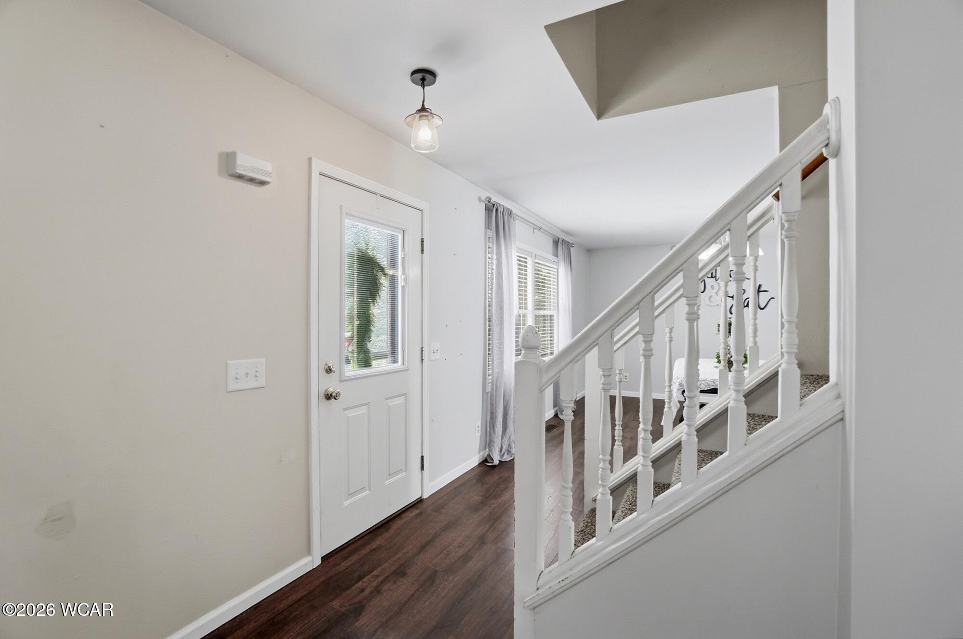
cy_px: 320
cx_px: 482
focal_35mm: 15
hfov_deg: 100.5
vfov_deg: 77.2
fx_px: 401
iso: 100
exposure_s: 1/640
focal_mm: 10
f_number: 4
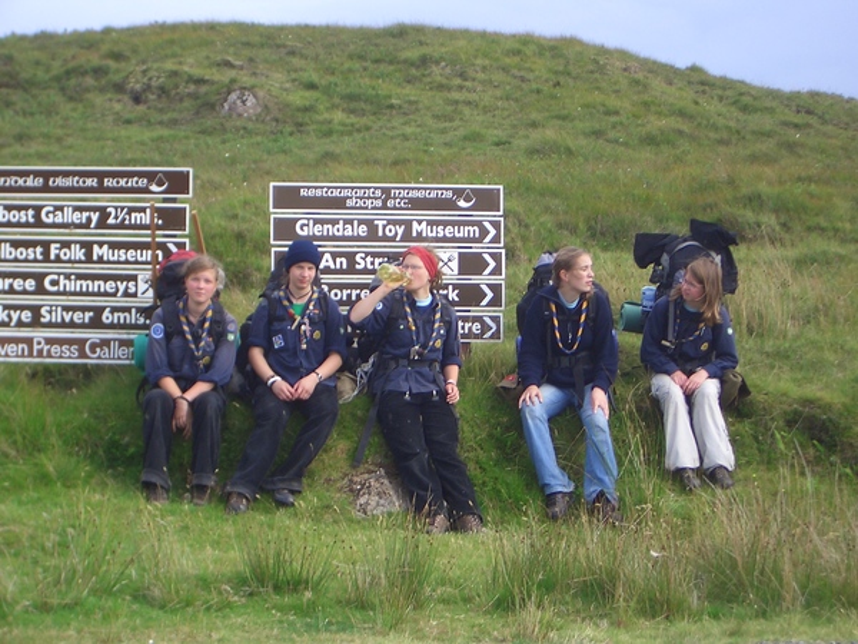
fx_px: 2603
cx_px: 429
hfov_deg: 18.7
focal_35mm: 105
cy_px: 322
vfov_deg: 14.1
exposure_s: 1/125
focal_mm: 17.4
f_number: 4.8
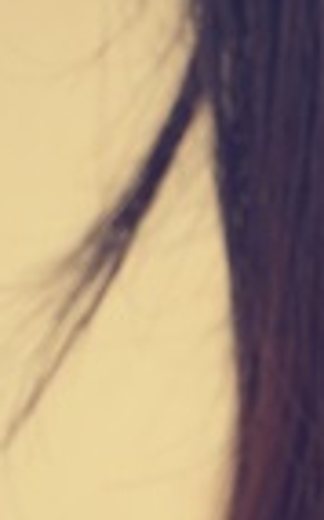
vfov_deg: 9.0
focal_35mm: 232
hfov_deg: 5.4
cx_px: 874
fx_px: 3288
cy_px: 351
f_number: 4
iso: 320
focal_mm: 50
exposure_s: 1/640
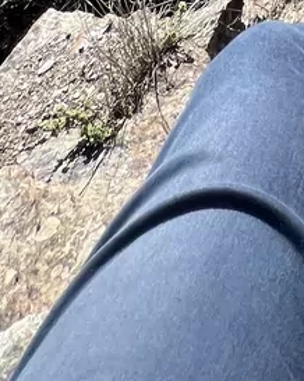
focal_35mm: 67
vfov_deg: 13.6
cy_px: -618
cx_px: 566
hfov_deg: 17.7
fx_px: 754
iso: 32
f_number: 1.8
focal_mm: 1.57
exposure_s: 1/686
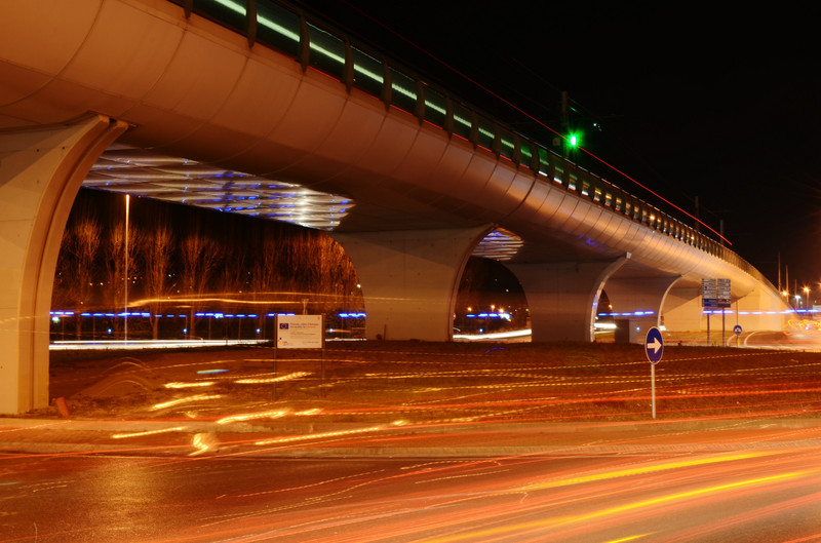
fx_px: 1024
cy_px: 272
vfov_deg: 29.7
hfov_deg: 43.7
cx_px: 410
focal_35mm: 45
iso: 160
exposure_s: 25
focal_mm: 30
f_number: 20
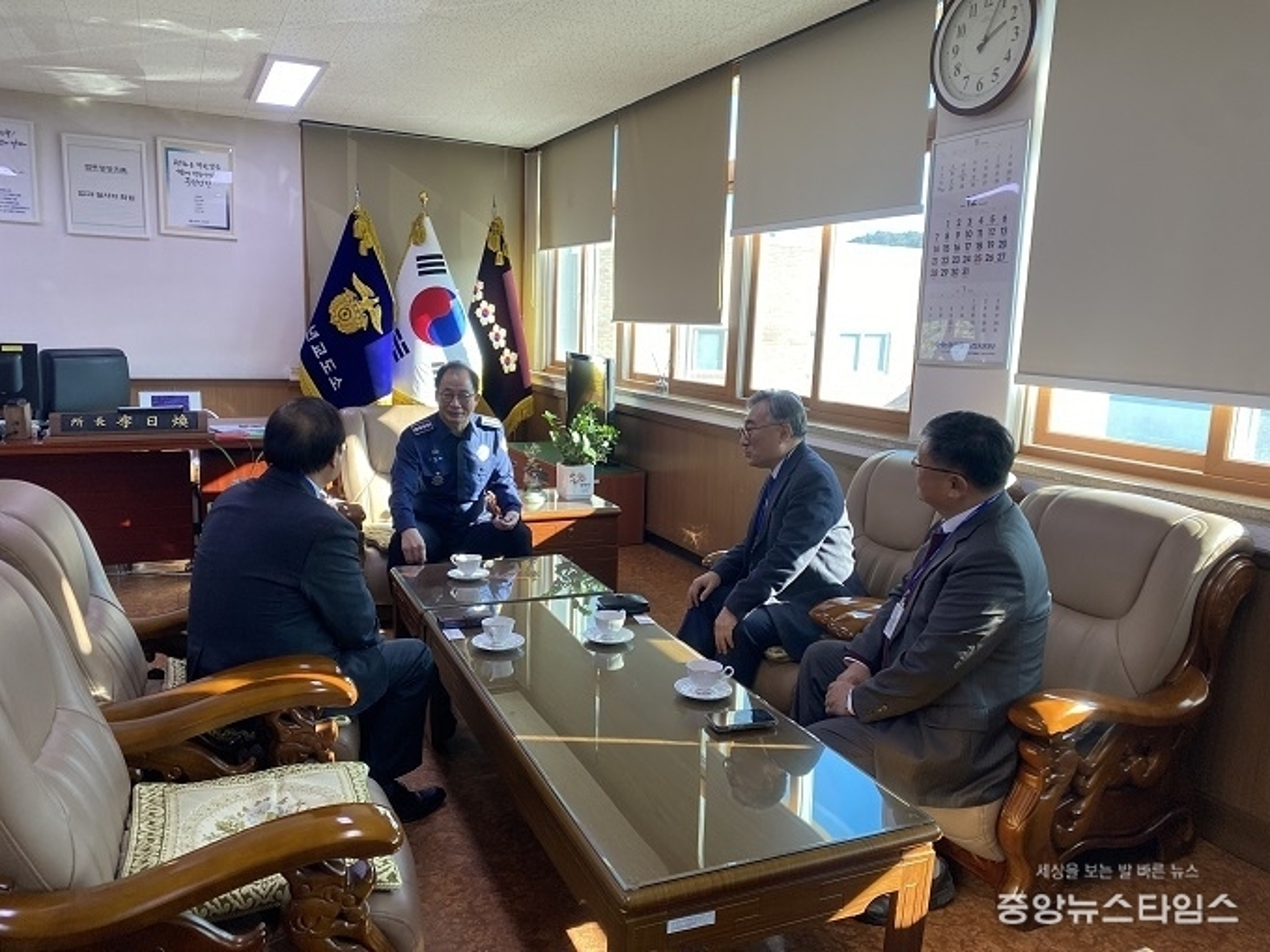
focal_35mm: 26
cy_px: 476
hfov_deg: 67.3
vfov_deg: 53.1
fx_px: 954
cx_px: 635
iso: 125
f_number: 1.8
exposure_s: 1/120
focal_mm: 4.25
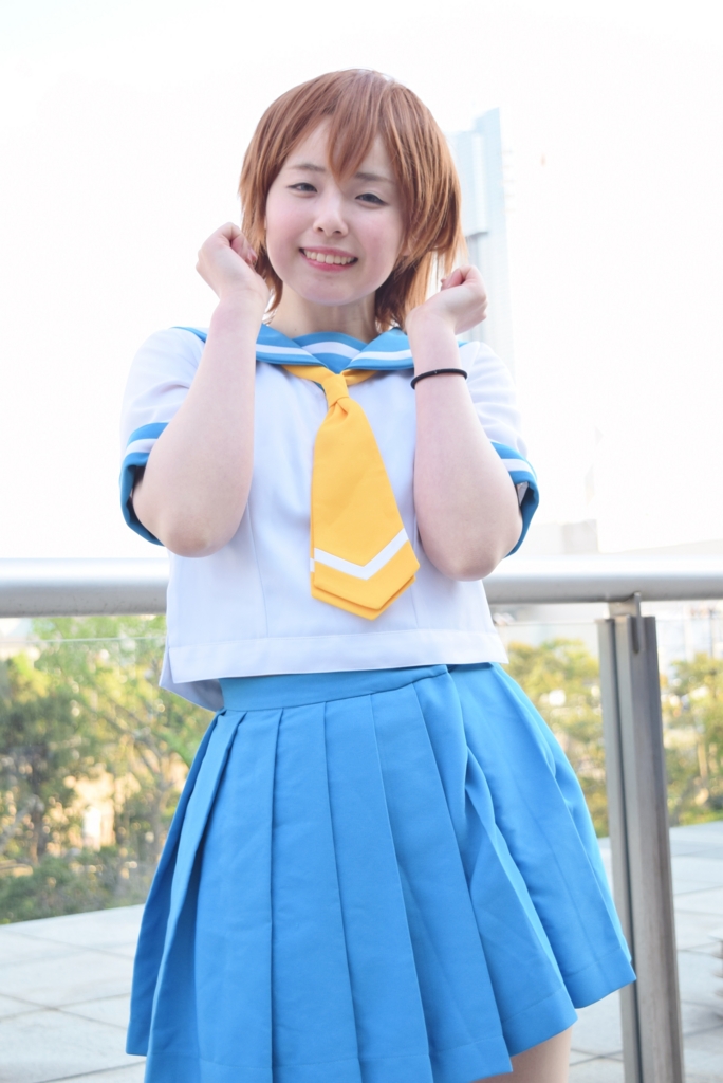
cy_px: 542
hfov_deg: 23.8
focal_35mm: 57
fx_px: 1715
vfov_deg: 35.0
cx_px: 362
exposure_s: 1/320
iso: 400
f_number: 4.8
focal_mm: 38
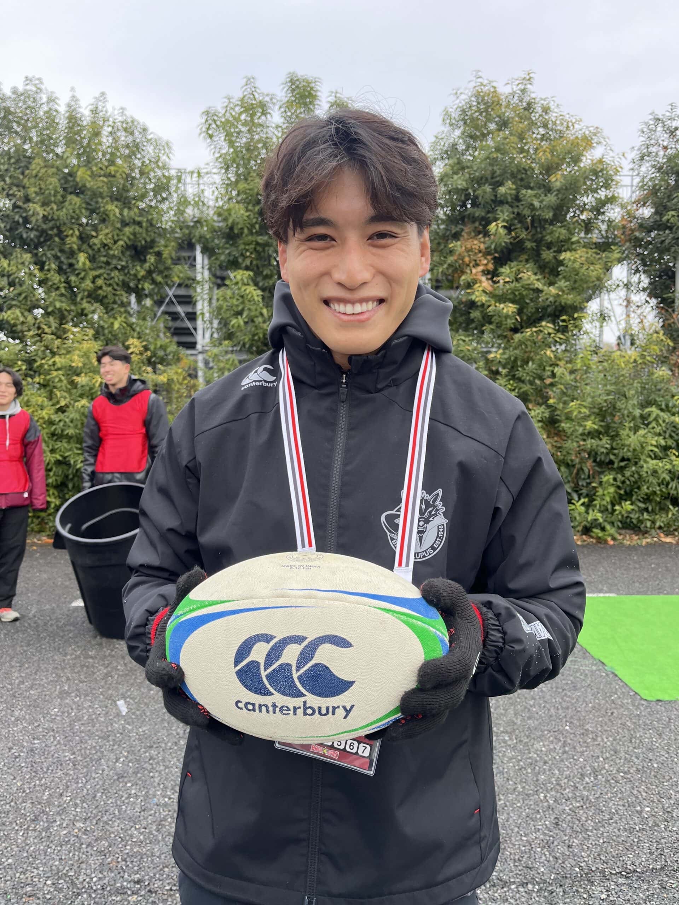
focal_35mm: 26
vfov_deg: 67.3
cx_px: 340
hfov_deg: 53.1
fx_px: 680
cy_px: 452
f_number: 1.6
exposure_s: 1/266
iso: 40
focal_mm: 5.1
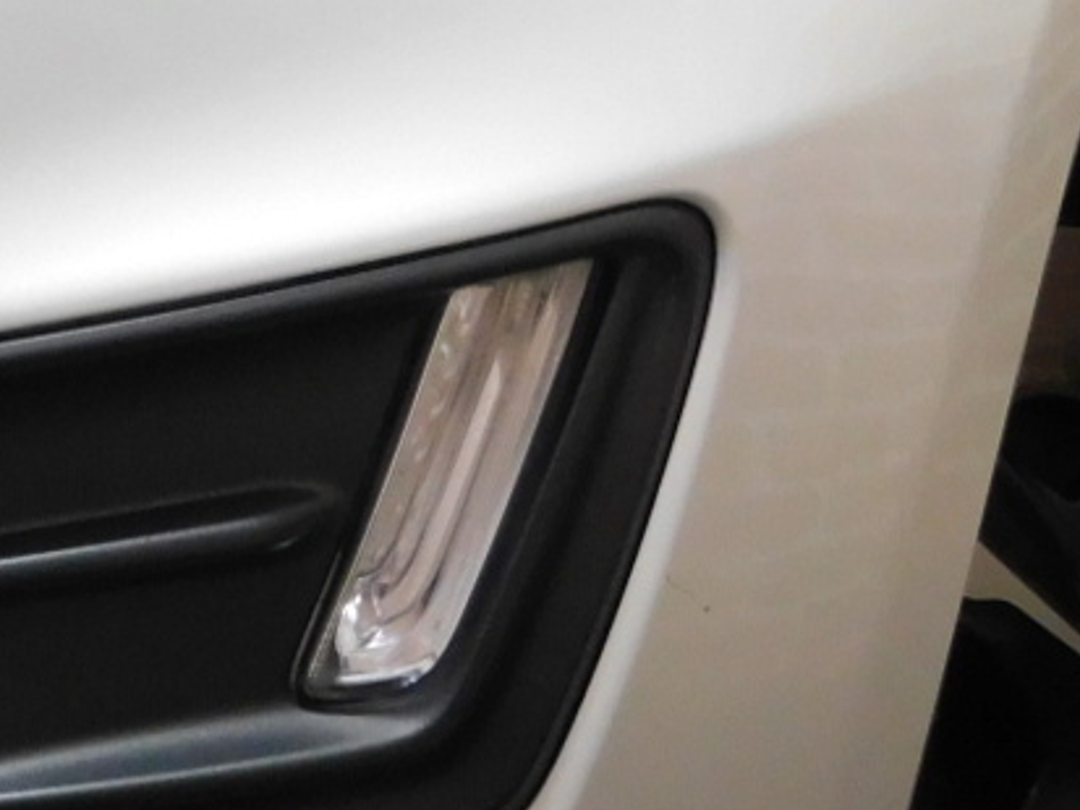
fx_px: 2778
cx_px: -269
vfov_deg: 16.4
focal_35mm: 89
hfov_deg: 20.4
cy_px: 71
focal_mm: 4
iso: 320
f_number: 3
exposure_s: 1/30
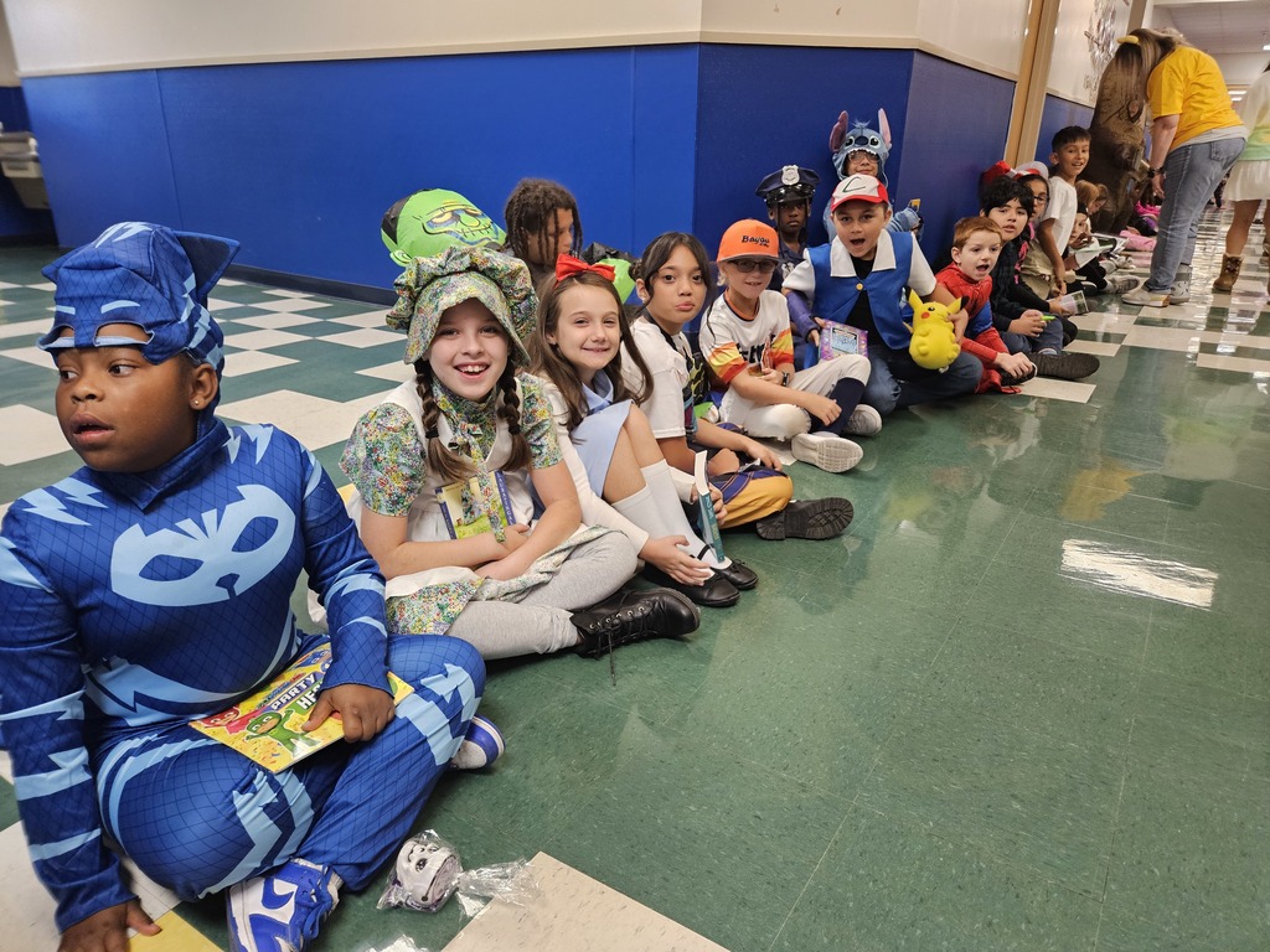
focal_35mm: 23
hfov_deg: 73.9
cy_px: 476
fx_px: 844
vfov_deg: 58.9
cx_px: 635
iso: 400
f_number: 1.8
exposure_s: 1/120
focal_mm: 5.4
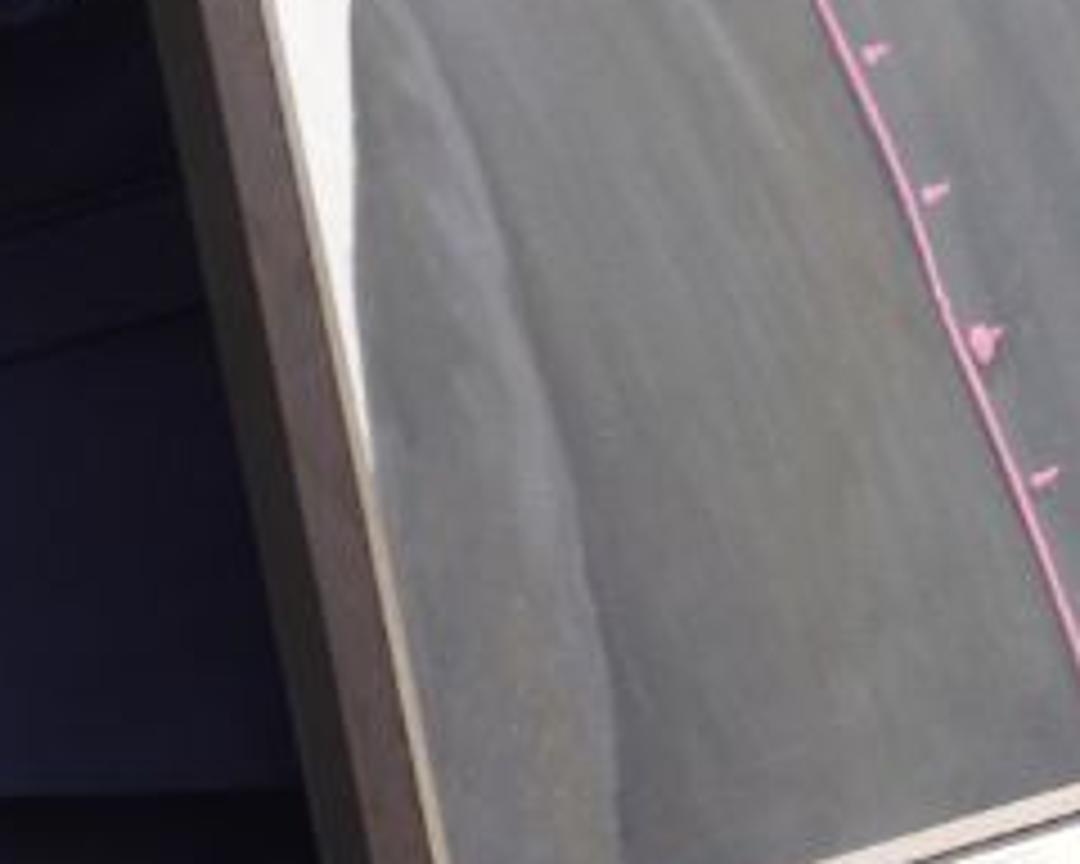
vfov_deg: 2.9
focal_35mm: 534
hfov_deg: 3.6
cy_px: -385
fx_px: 17069
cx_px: 1498
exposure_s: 1/200
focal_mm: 105
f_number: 5.6
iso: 100
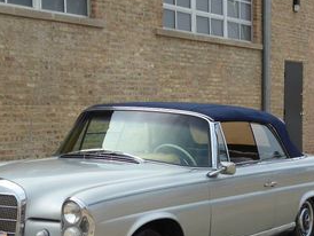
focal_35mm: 91
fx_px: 826
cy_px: 141
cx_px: 162
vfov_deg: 16.2
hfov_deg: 21.5
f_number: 3.7
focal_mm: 6.7
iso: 100
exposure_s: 1/500
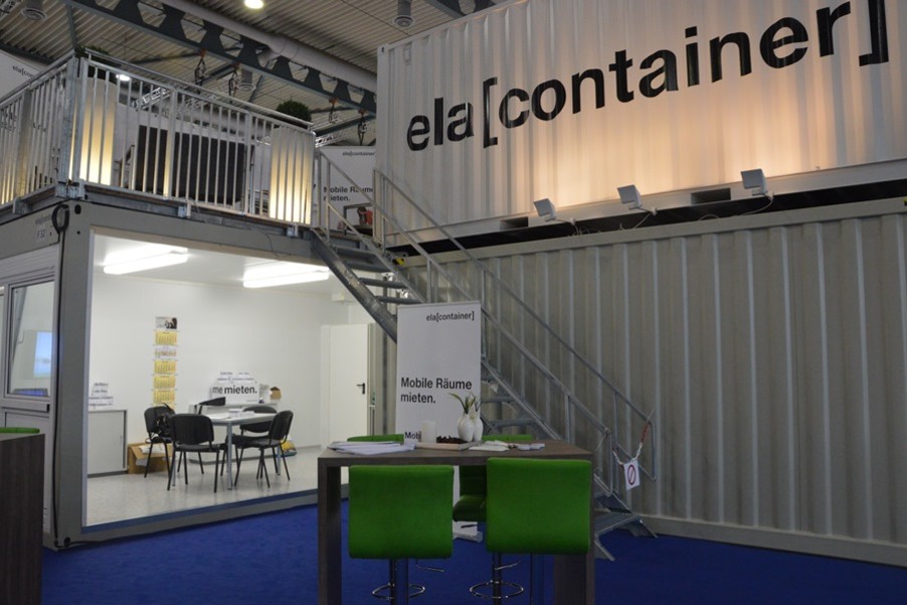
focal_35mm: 27
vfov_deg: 47.9
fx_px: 680
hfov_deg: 67.4
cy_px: 302
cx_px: 454
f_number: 7.1
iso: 1600
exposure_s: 1/50
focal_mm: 18
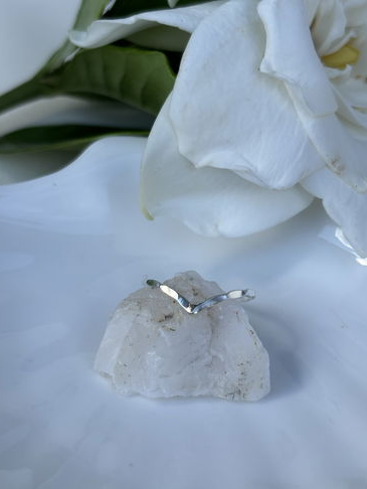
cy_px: 236
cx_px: 188
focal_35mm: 57
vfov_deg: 33.8
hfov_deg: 25.7
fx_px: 805
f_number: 1.6
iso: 32
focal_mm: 5.96
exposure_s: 1/1017
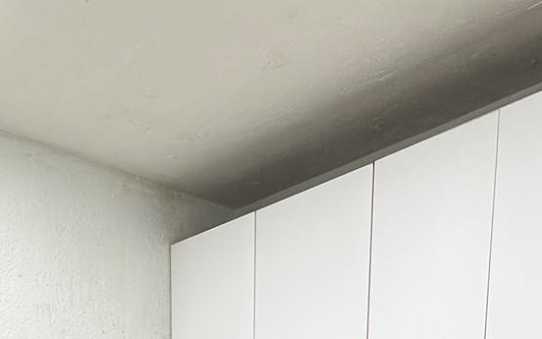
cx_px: 211
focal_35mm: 43
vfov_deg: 22.2
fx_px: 635
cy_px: 559
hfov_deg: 45.9
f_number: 2.2
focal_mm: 2.22
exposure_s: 1/120
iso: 320
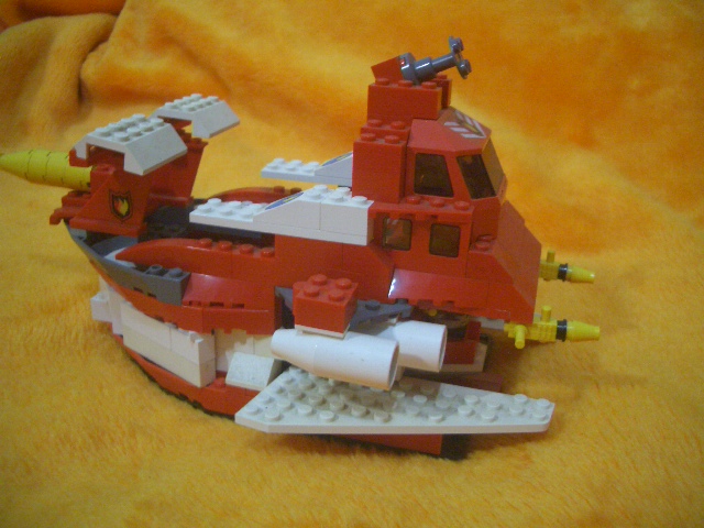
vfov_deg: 40.7
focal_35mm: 35
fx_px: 712
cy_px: 264
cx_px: 352
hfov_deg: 52.6
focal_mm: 5.8
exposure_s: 1/20
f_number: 2.6
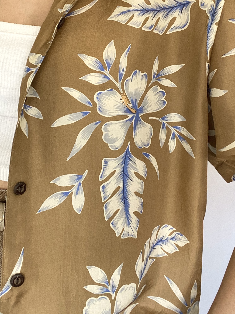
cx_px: 105
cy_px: 102
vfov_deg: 39.9
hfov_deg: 30.9
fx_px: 425
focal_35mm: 47
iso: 100
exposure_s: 1/60
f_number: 2.2
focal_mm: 2.71
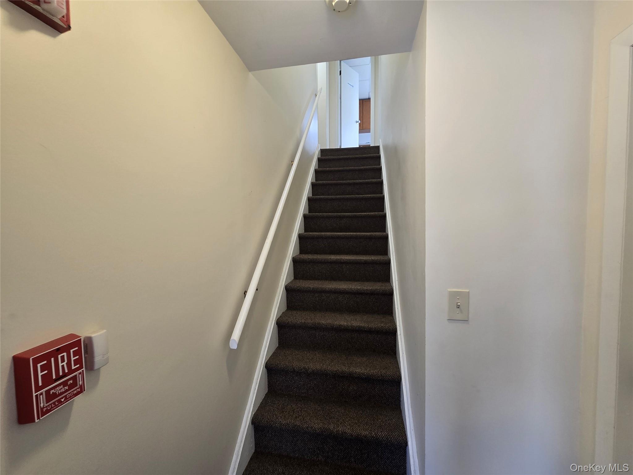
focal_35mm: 13
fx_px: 238
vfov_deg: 89.9
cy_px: 238
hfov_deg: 106.2
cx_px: 316
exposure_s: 1/60
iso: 125
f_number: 2.2
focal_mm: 2.2
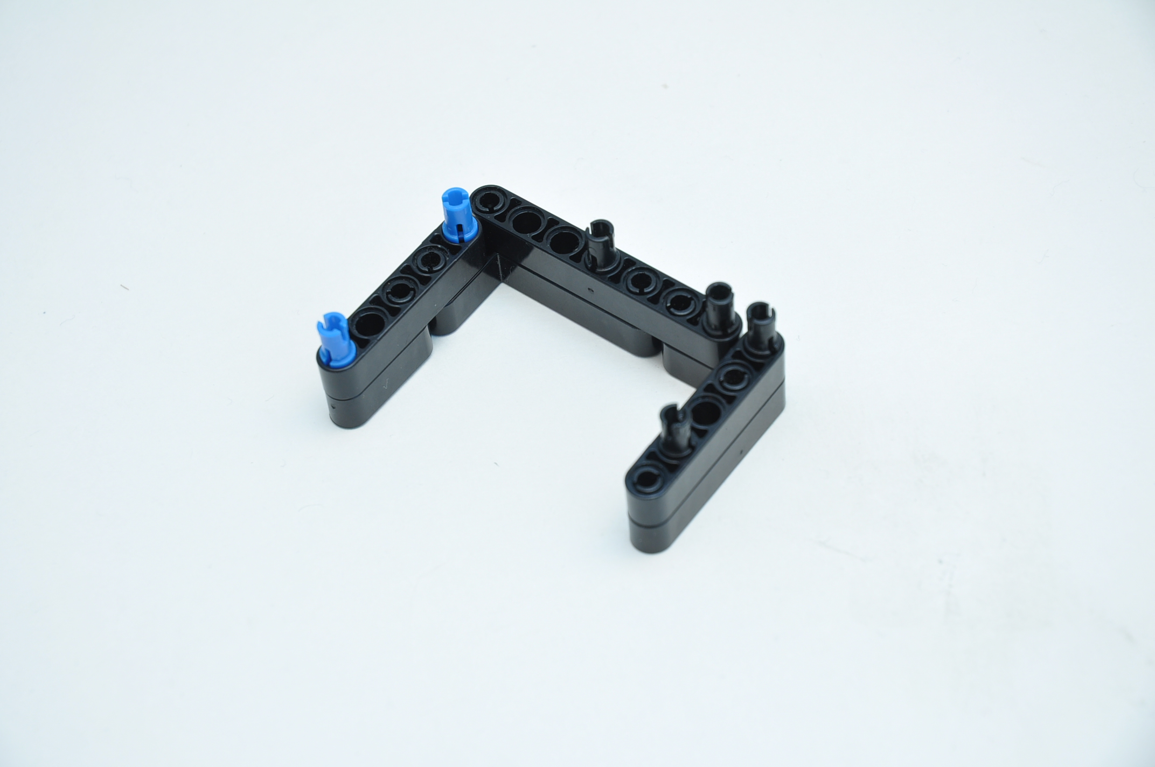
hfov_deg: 19.5
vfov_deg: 13.0
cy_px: 384
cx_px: 578
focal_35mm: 105
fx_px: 3365
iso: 200
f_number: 7.1
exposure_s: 1/60
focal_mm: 70
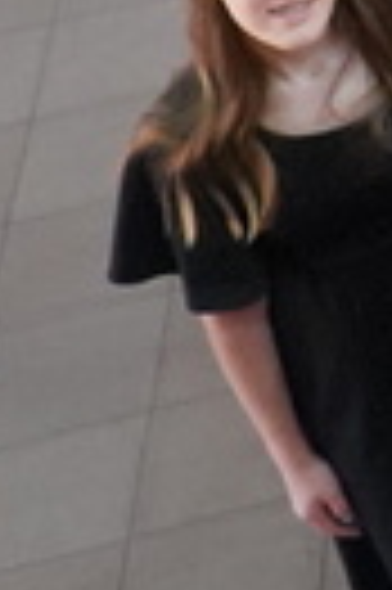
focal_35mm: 219
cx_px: 2244
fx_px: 3586
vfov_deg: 9.0
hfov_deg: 4.7
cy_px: -493
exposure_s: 1/160
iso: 12800
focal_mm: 28
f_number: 4
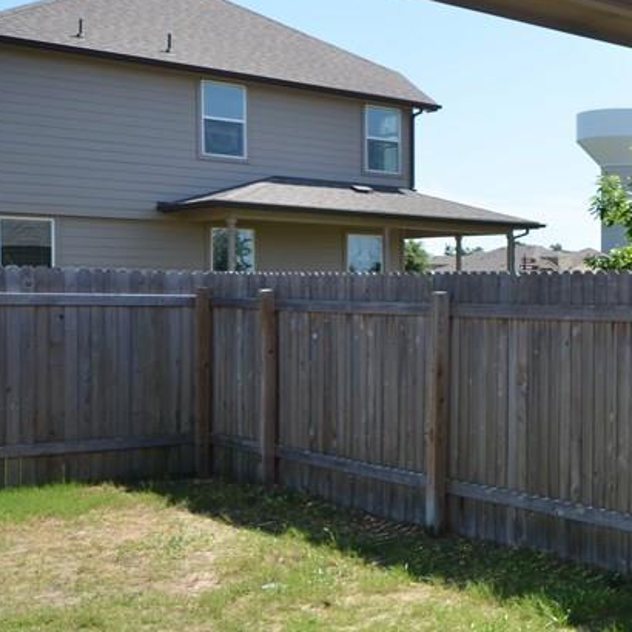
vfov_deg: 31.6
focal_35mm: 54
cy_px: 300
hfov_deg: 28.5
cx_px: 707
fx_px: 1115
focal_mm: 16
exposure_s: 1/250
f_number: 8
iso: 140
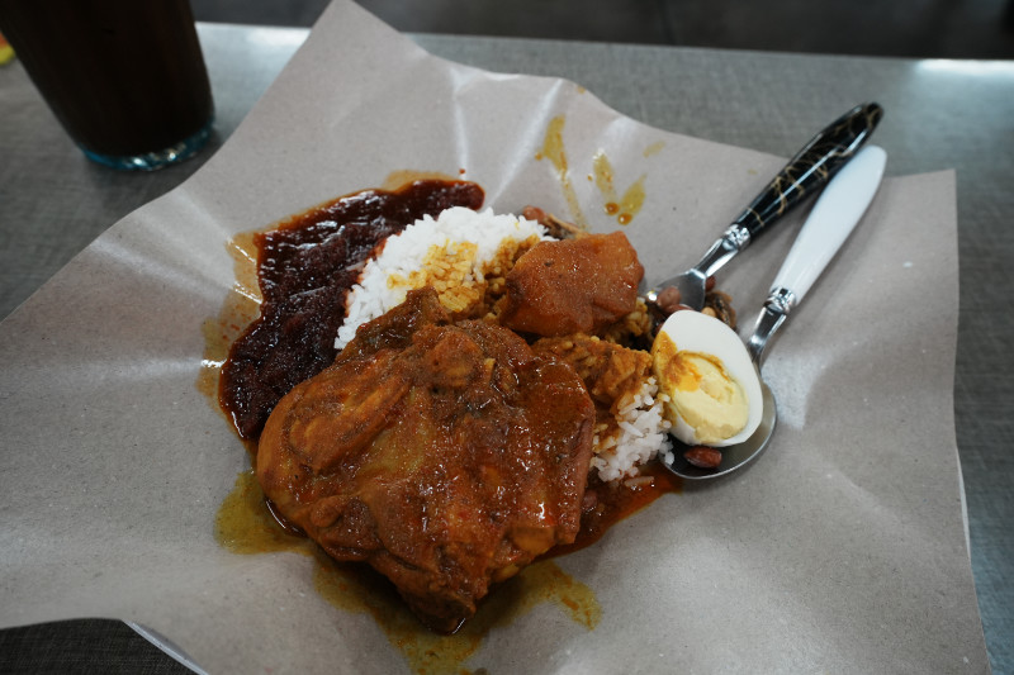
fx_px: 634
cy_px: 338
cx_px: 507
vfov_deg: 56.1
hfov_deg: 77.3
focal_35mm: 22
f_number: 5
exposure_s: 1/50
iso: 640
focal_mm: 15
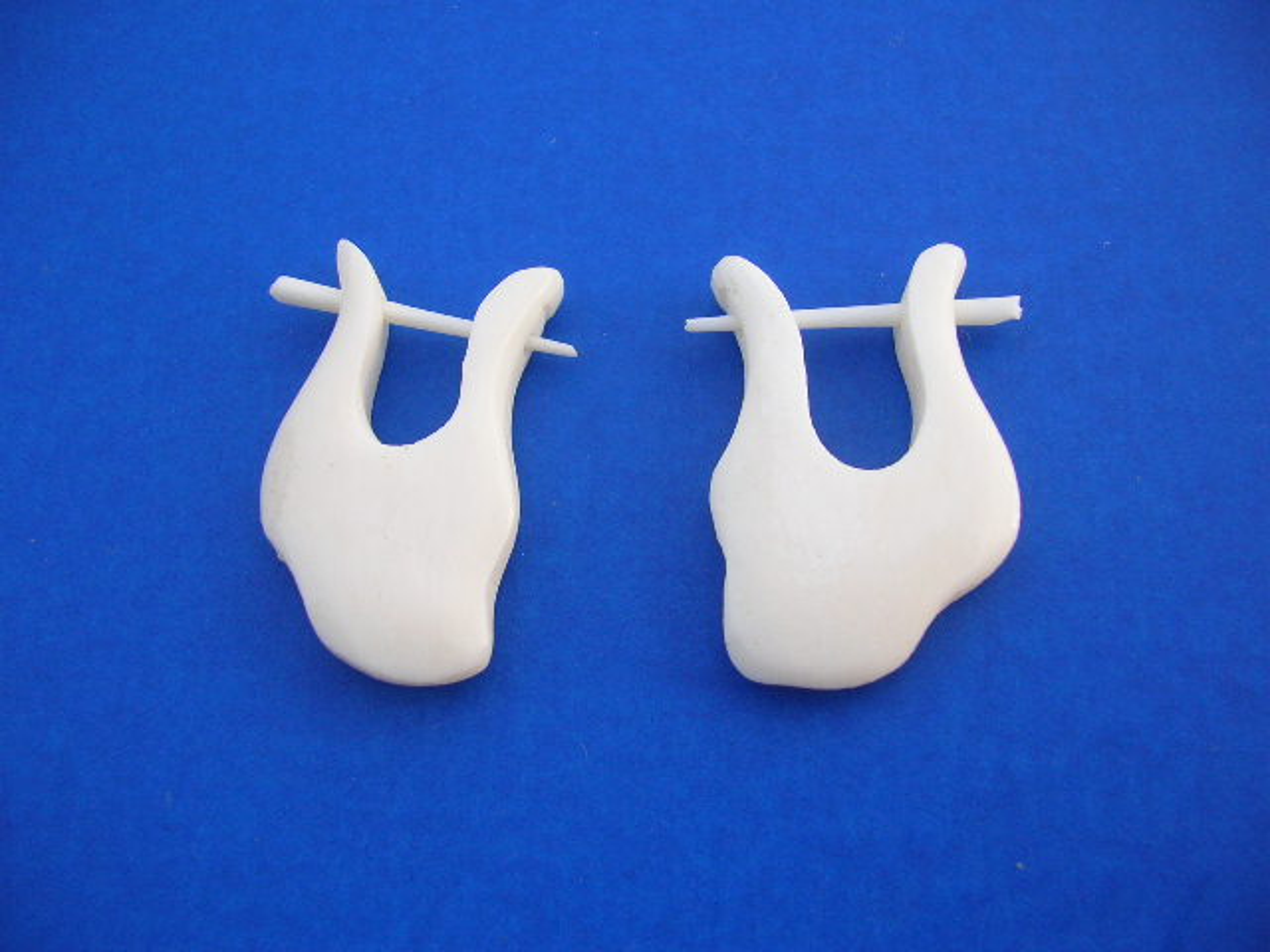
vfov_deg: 40.7
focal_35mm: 35
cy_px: 476
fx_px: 1284
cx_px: 635
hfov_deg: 52.6
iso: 50
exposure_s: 1/216
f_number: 2.8
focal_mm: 5.8
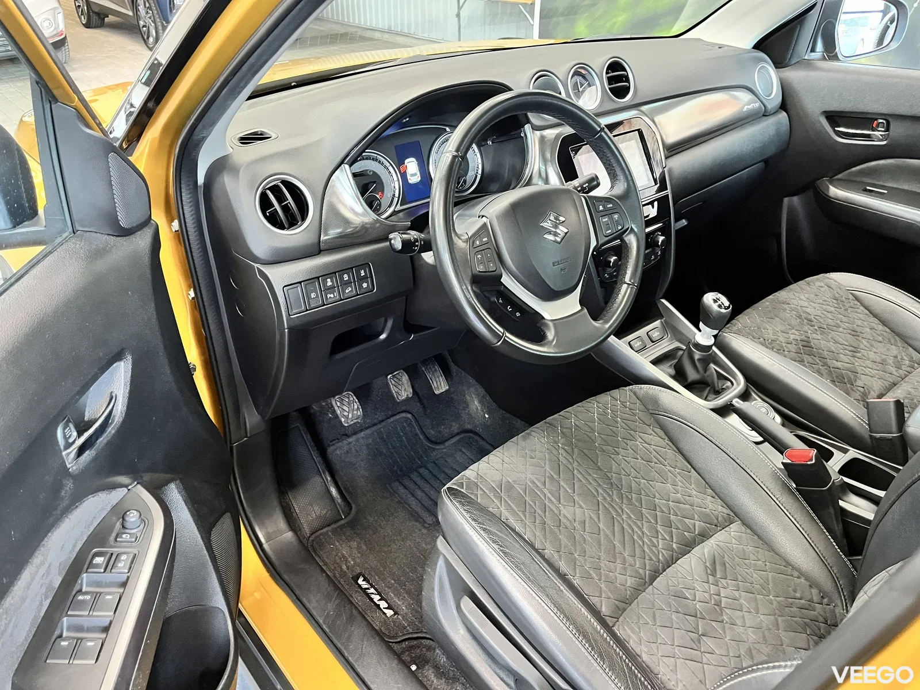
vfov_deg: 53.1
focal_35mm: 26
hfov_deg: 67.3
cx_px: 460
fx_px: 691
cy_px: 345
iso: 500
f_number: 1.6
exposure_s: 1/42
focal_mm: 5.1
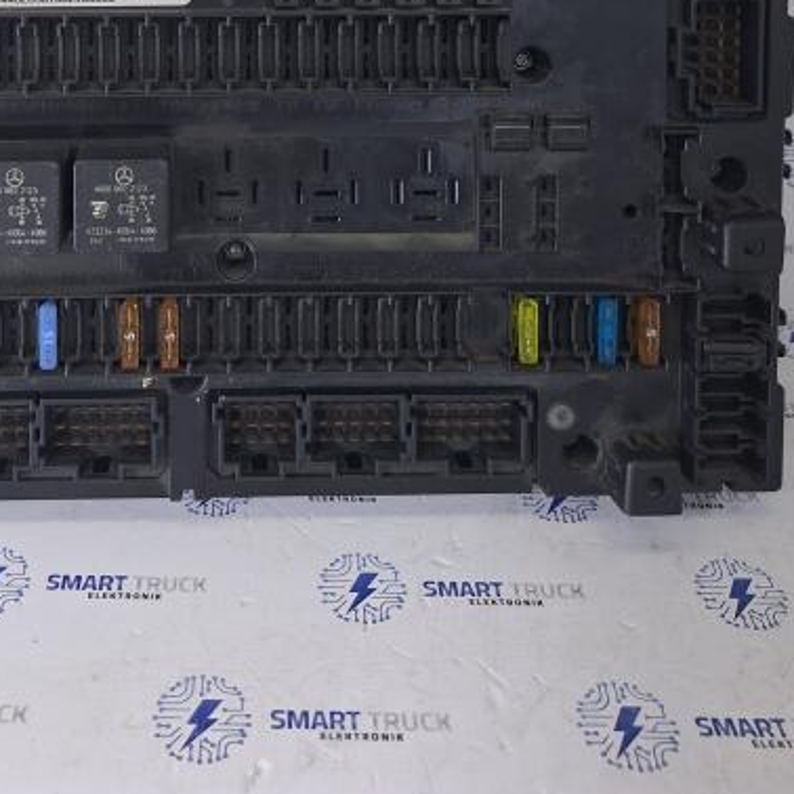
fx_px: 1116
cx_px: 252
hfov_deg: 38.6
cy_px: -15
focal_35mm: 43
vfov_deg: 35.2
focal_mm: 5.54
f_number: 1.8
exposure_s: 1/50
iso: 160
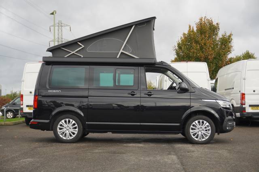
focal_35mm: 52
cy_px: 86
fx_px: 377
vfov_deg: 25.7
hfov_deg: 37.9
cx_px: 130
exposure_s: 1/160
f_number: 5.6
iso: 200
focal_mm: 35
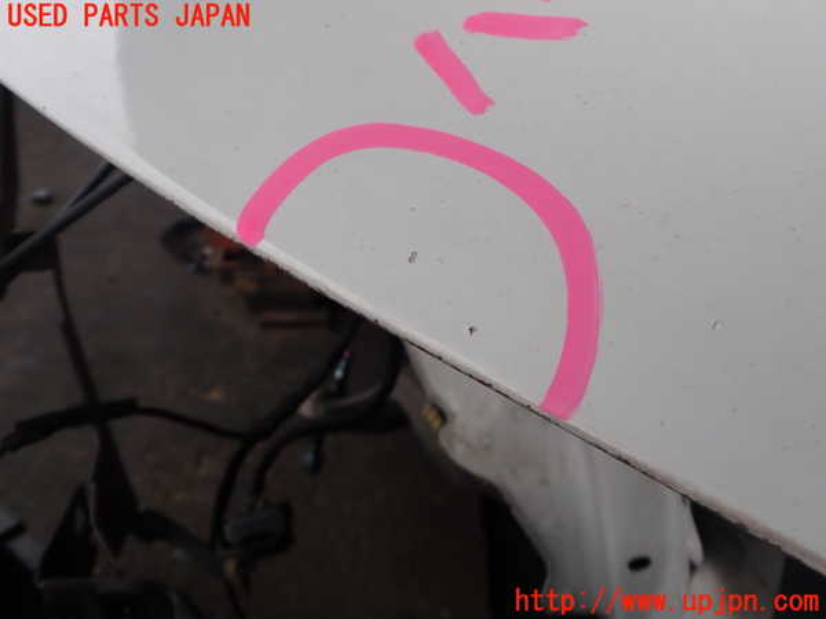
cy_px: 310
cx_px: 413
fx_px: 716
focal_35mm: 30
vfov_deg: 46.8
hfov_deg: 60.0
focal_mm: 5.4
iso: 100
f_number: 3.2
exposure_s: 1/320
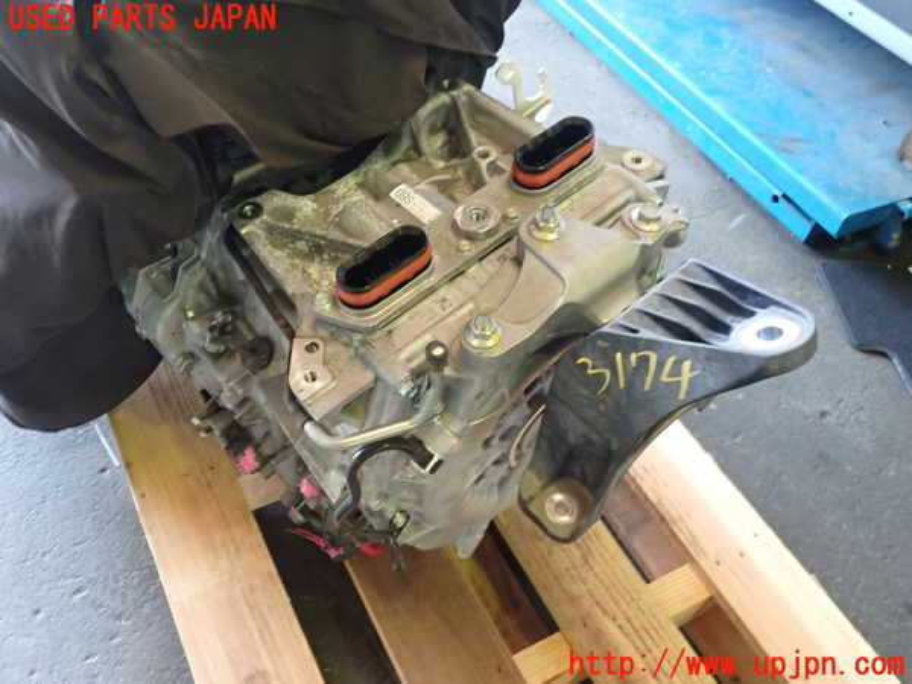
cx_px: 456
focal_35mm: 30
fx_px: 790
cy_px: 342
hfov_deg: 60.0
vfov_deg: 46.8
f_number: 2.3
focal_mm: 5.4
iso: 320
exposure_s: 1/30
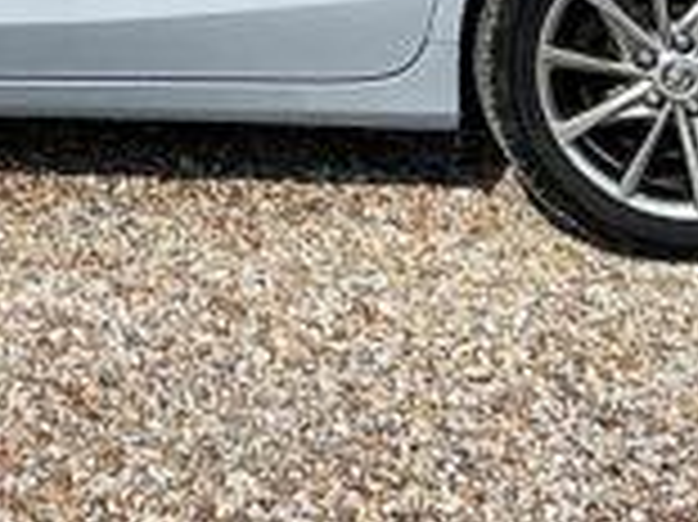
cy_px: -810
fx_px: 2700
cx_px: -333
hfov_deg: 13.9
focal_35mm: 134
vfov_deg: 9.6
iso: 50
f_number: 1.5
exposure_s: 1/4274
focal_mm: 5.7
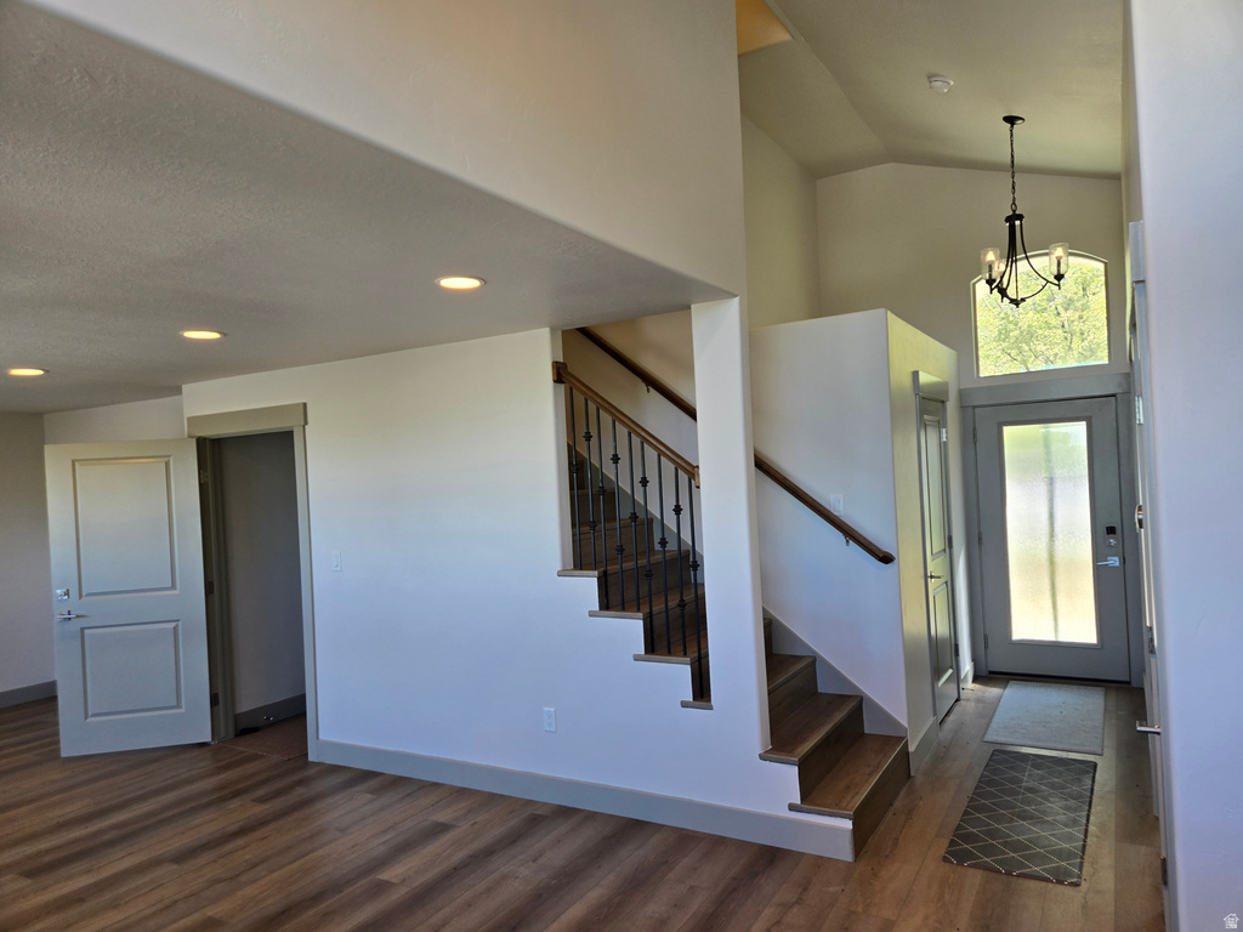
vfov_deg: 58.9
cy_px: 466
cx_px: 622
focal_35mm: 23
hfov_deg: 73.9
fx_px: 826
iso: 40
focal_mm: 5.4
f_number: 1.8
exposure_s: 1/120
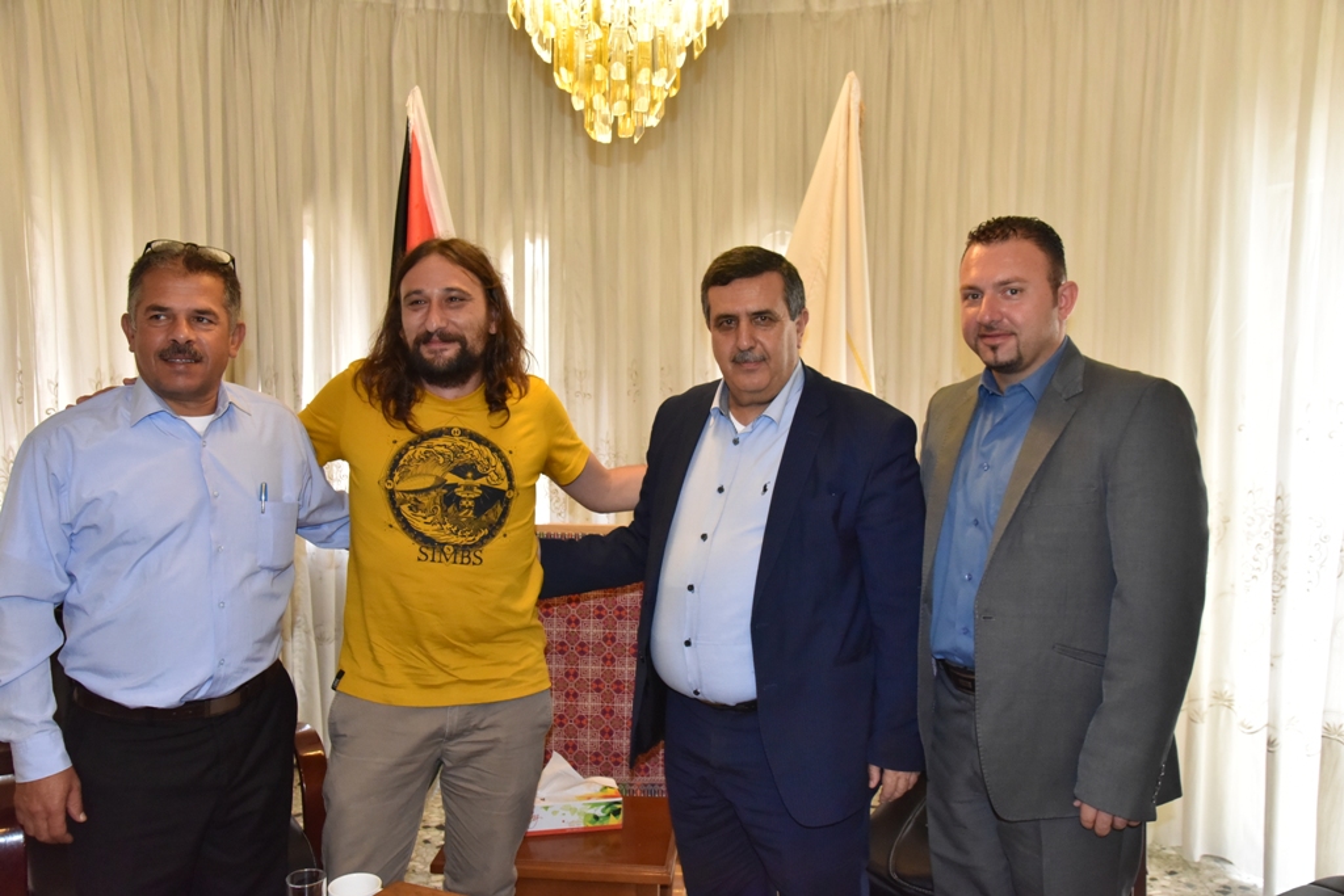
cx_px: 672
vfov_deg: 38.9
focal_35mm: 34
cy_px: 448
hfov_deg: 55.8
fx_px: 1269
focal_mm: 34
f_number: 8
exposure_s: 1/250
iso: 3200
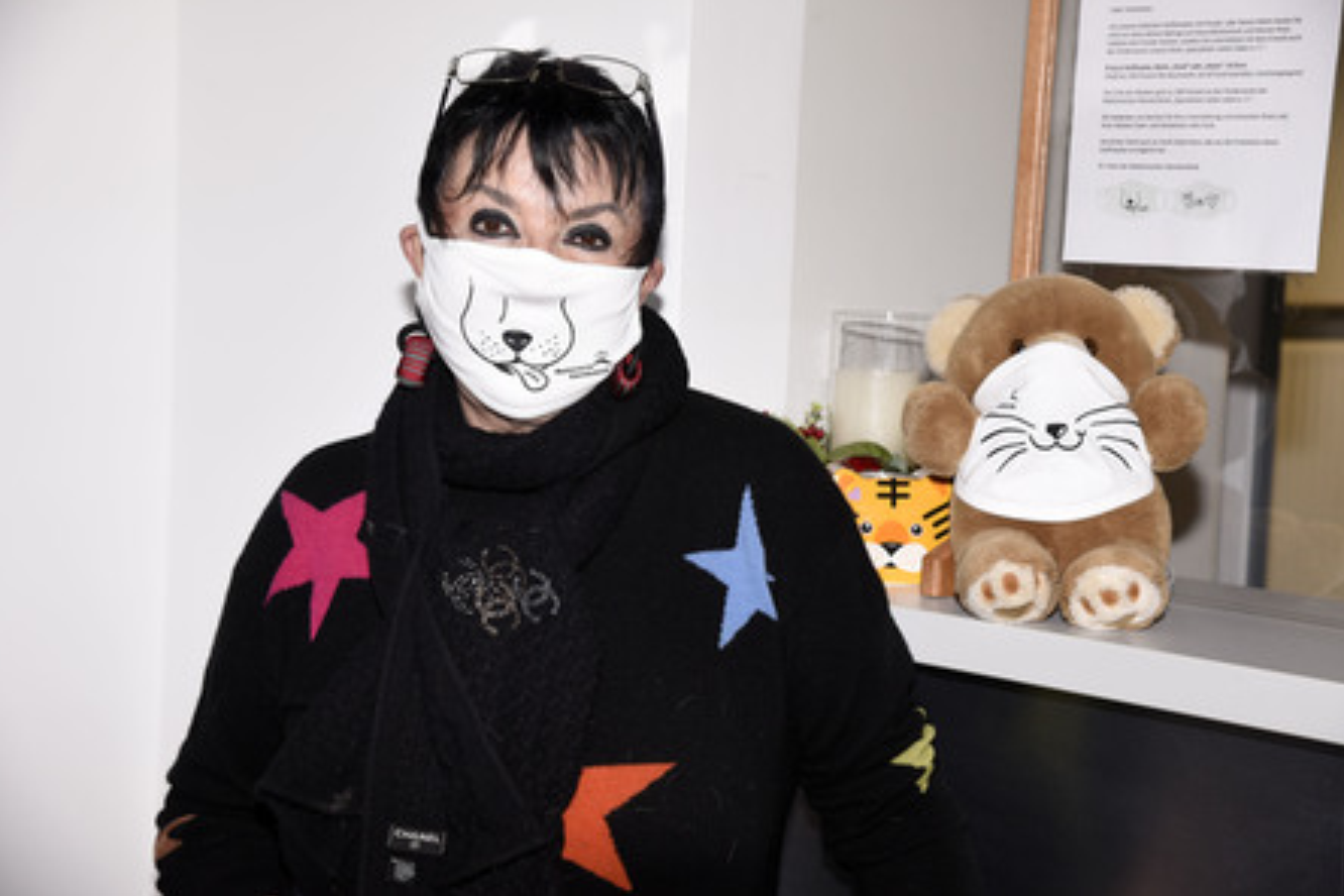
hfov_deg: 28.5
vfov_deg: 19.2
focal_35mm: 71
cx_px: 670
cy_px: 445
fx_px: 2650
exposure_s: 1/160
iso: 1000
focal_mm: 70
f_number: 6.3
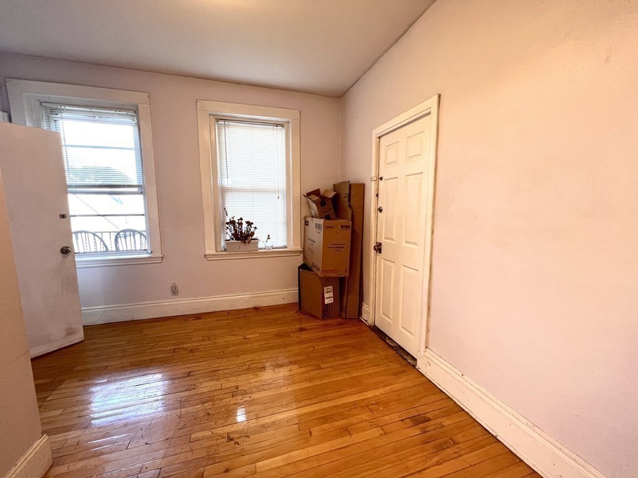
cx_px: 319
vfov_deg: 89.9
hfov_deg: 106.2
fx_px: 240
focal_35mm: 13
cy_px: 239
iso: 160
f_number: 1.8
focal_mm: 1.57
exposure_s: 1/60
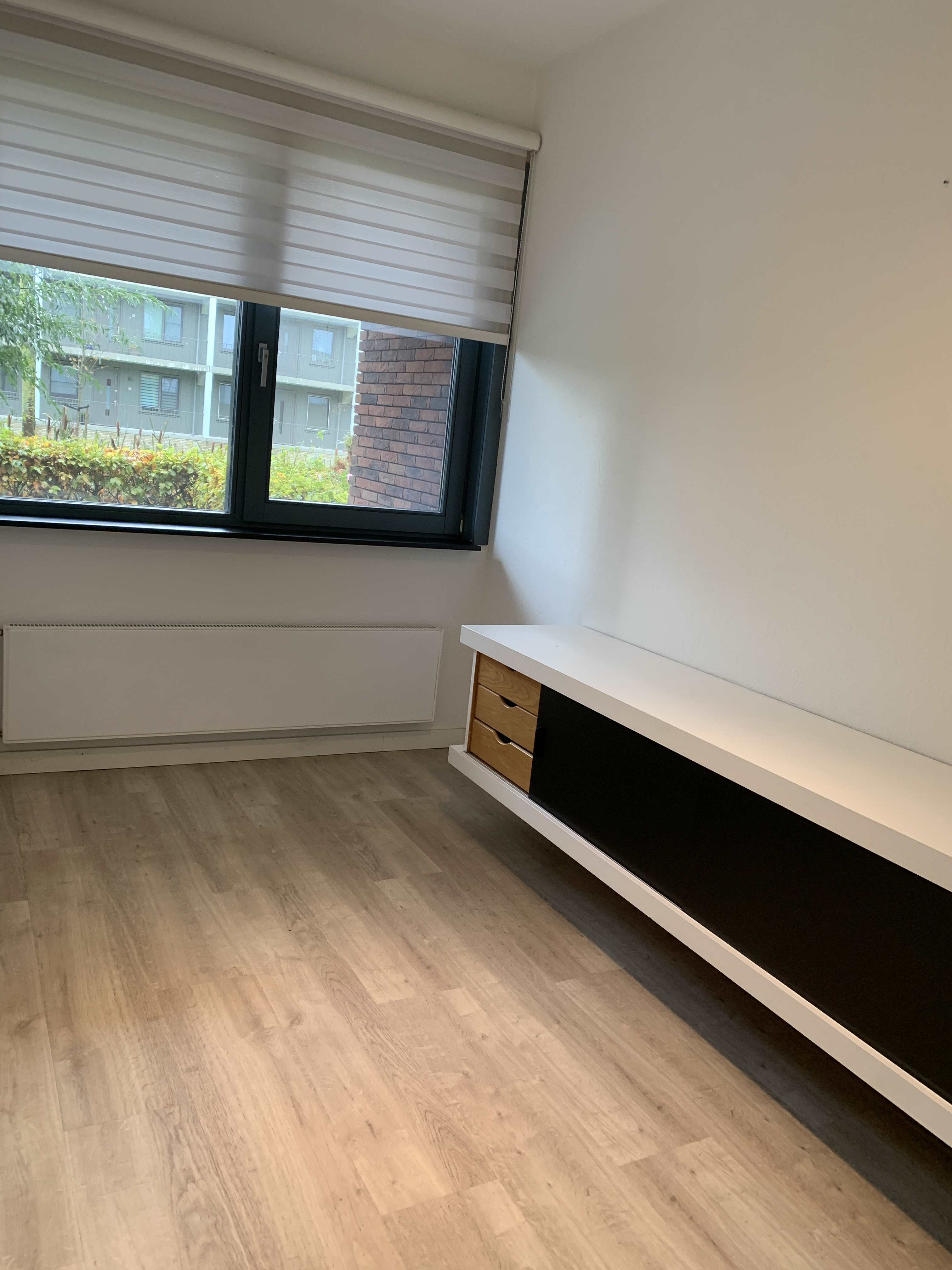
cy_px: 635
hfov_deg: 53.1
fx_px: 953
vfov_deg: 67.3
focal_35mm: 26
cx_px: 476
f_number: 1.8
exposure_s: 1/50
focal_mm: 4.25
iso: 100
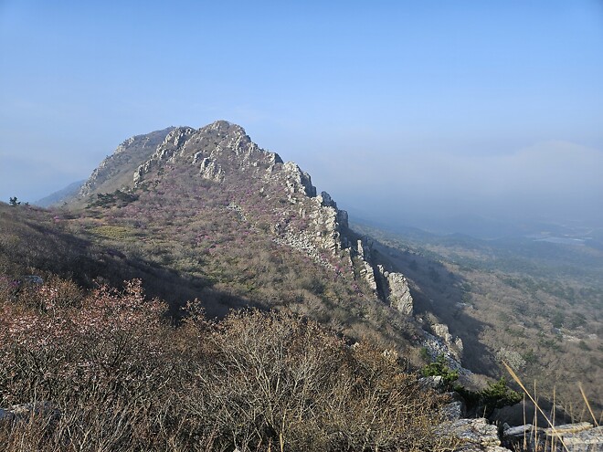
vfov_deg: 58.9
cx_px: 302
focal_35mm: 23
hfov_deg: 73.9
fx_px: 401
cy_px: 226
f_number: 1.8
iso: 25
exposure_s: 1/2021
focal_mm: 5.4
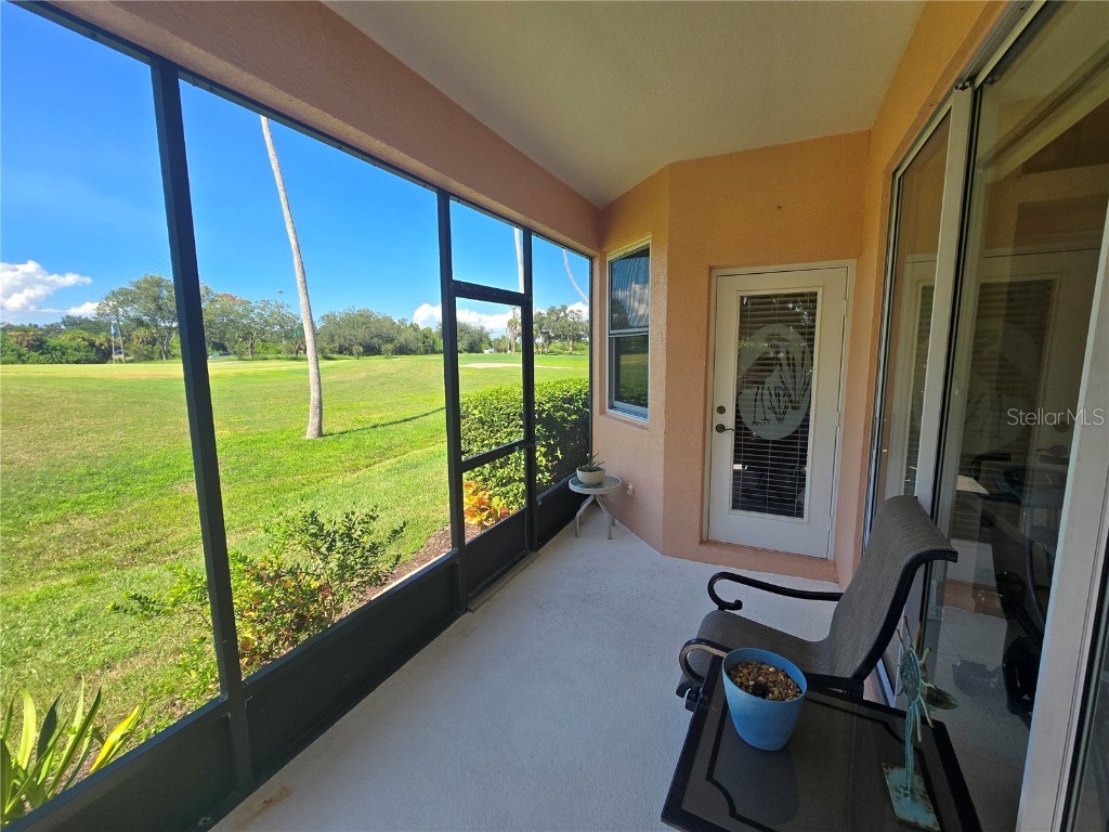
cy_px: 416
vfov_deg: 89.9
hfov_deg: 106.2
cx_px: 554
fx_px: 416
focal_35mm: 13
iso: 50
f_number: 2.2
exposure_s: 1/598
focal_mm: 2.2
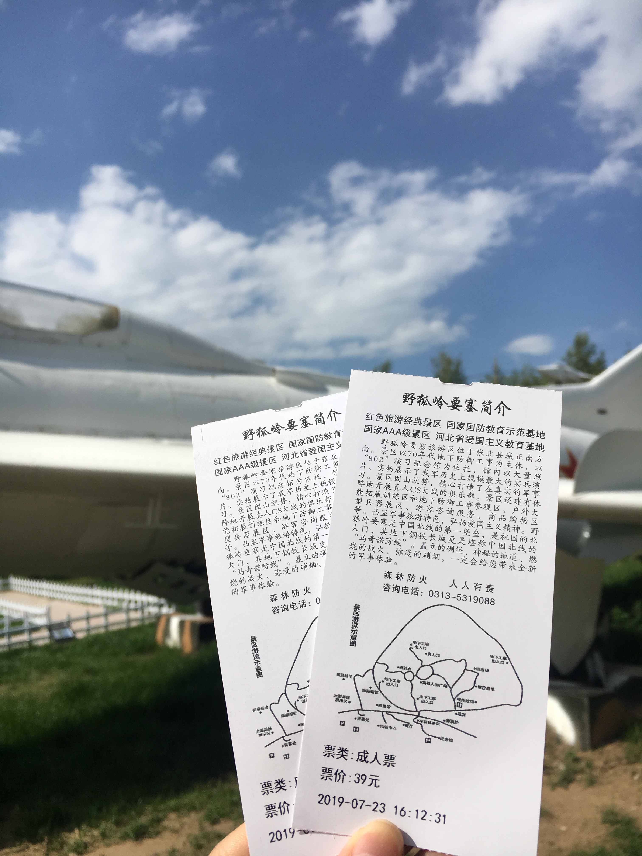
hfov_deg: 48.2
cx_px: 321
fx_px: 717
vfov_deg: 61.7
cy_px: 428
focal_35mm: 29
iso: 25
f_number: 2.2
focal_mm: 4.15
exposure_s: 1/3344
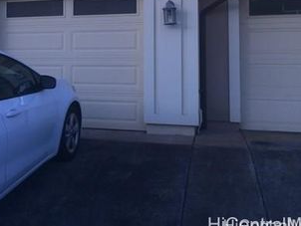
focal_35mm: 48
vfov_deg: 29.6
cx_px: 74
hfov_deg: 38.6
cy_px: 45
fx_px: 418
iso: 32
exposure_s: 1/1163
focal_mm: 4.15
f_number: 2.2
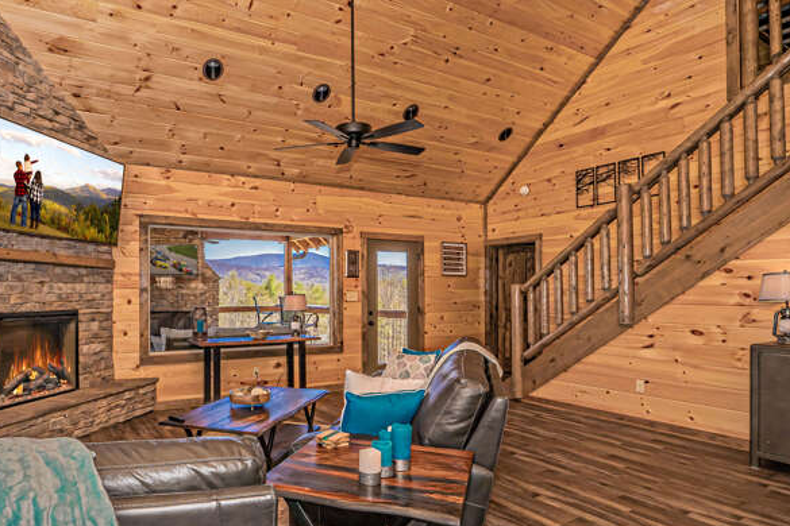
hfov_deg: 80.0
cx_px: 305
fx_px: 461
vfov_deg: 59.4
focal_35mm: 21
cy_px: 281
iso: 500
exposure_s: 1/200
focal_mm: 16
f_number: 9
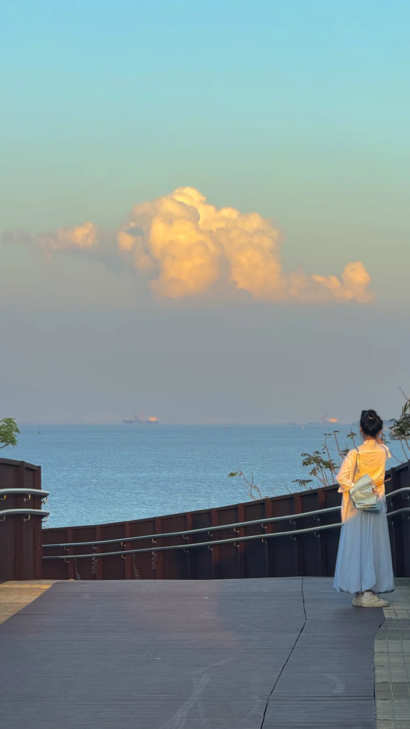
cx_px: 245
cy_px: 365
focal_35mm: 131
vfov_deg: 16.4
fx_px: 2533
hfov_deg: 9.3
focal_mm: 15.66
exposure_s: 1/223
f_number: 2.8
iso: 50
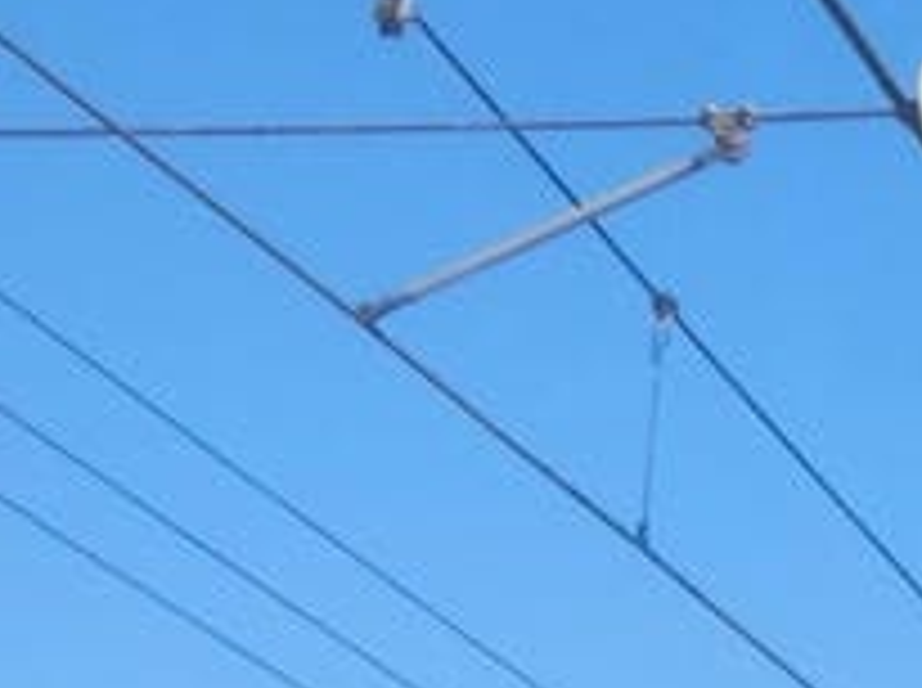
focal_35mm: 258
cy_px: 1650
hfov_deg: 7.4
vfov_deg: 5.5
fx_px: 6860
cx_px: 1759
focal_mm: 9.5
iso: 160
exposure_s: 1/1000
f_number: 3.5
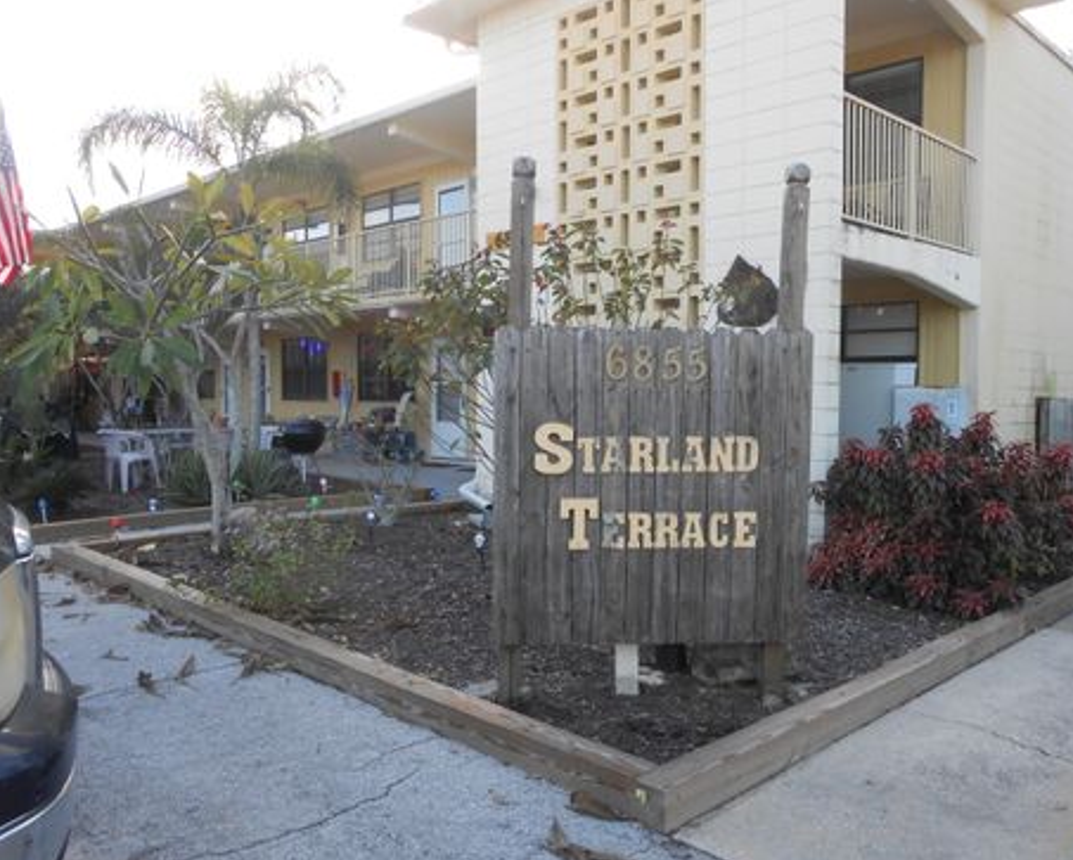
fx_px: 890
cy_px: 439
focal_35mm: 28
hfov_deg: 62.1
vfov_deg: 51.6
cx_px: 587
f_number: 3.5
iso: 80
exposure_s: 1/125
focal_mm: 4.6
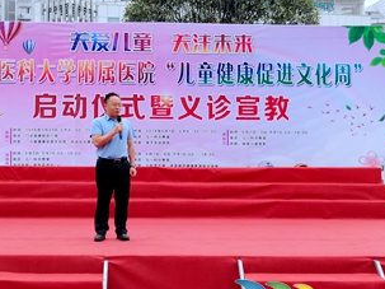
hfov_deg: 31.6
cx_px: 152
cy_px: 143
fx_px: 678
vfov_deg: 24.0
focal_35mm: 61
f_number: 1.8
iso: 129
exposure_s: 1/444
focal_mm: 3.95
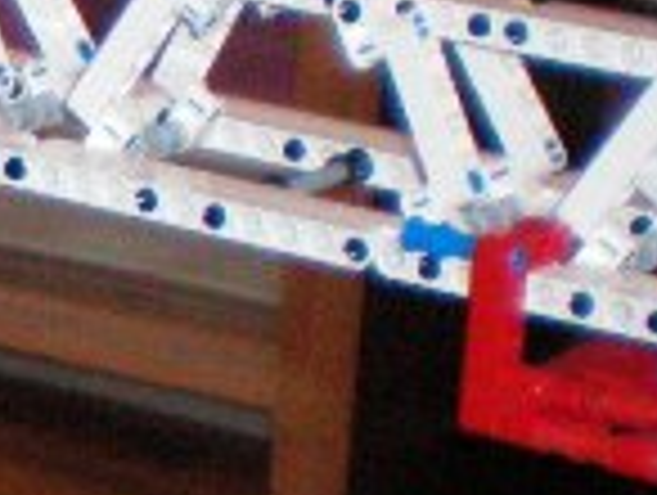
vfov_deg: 7.2
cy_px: 333
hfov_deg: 8.9
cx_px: -747
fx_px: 3954
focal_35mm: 208
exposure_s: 1/60
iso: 400
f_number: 3.1
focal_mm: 6.3
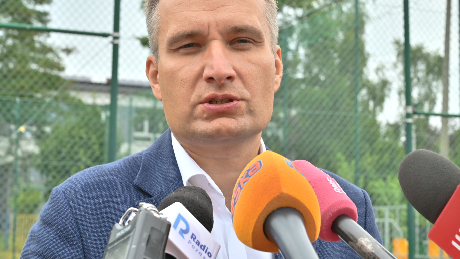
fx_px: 890
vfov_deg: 16.5
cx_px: 234
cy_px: 116
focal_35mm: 73
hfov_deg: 29.0
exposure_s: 1/100
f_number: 9
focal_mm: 59
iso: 100
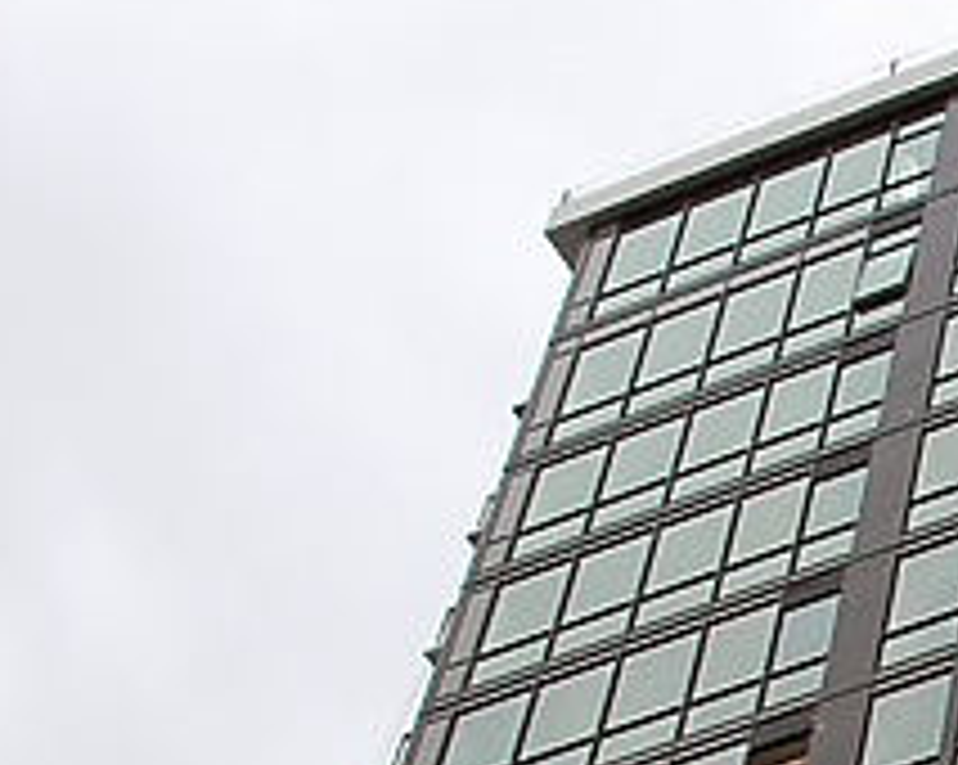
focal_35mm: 107
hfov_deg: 15.5
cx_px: 1709
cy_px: 844
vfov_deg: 14.1
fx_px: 3031
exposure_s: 1/200
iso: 400
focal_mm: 18
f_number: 10
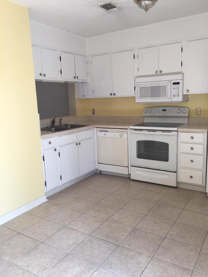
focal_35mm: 29
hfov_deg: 48.2
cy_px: 138
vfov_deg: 61.7
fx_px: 232
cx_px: 104
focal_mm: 4.15
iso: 40
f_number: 2.2
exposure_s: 1/60
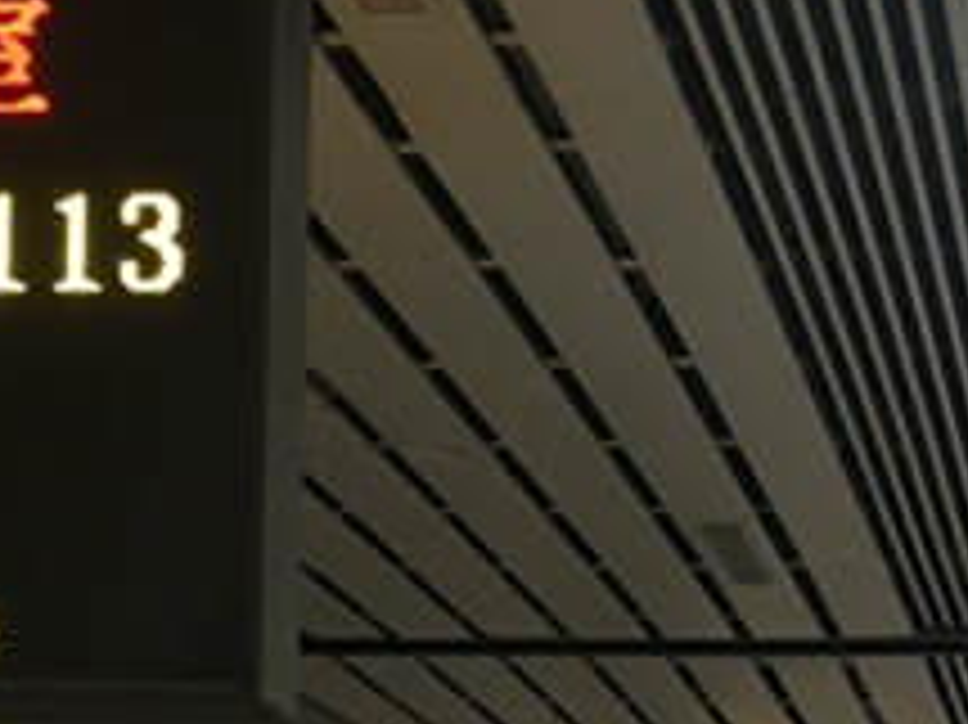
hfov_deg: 17.9
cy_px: 1142
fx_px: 3018
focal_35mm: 108
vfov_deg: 12.9
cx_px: 882
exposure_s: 1/17
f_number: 2.2
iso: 64
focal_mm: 4.15
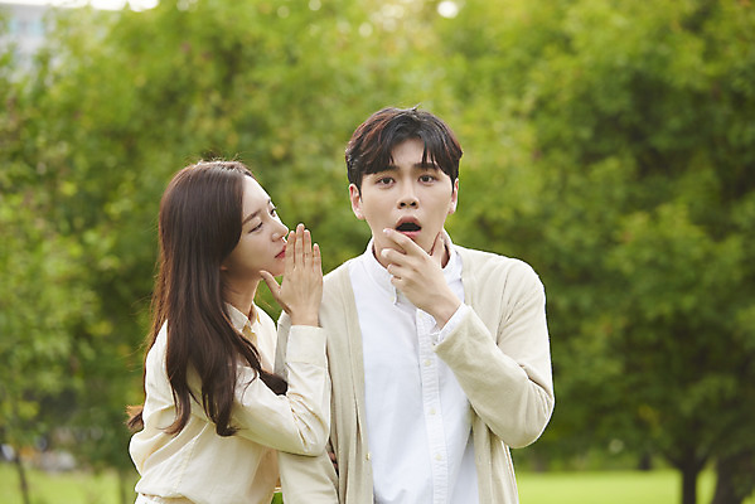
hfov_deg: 11.7
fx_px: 3672
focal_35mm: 175
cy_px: 252
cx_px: 378
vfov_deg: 7.9
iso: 320
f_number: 4.5
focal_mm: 175
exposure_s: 1/100
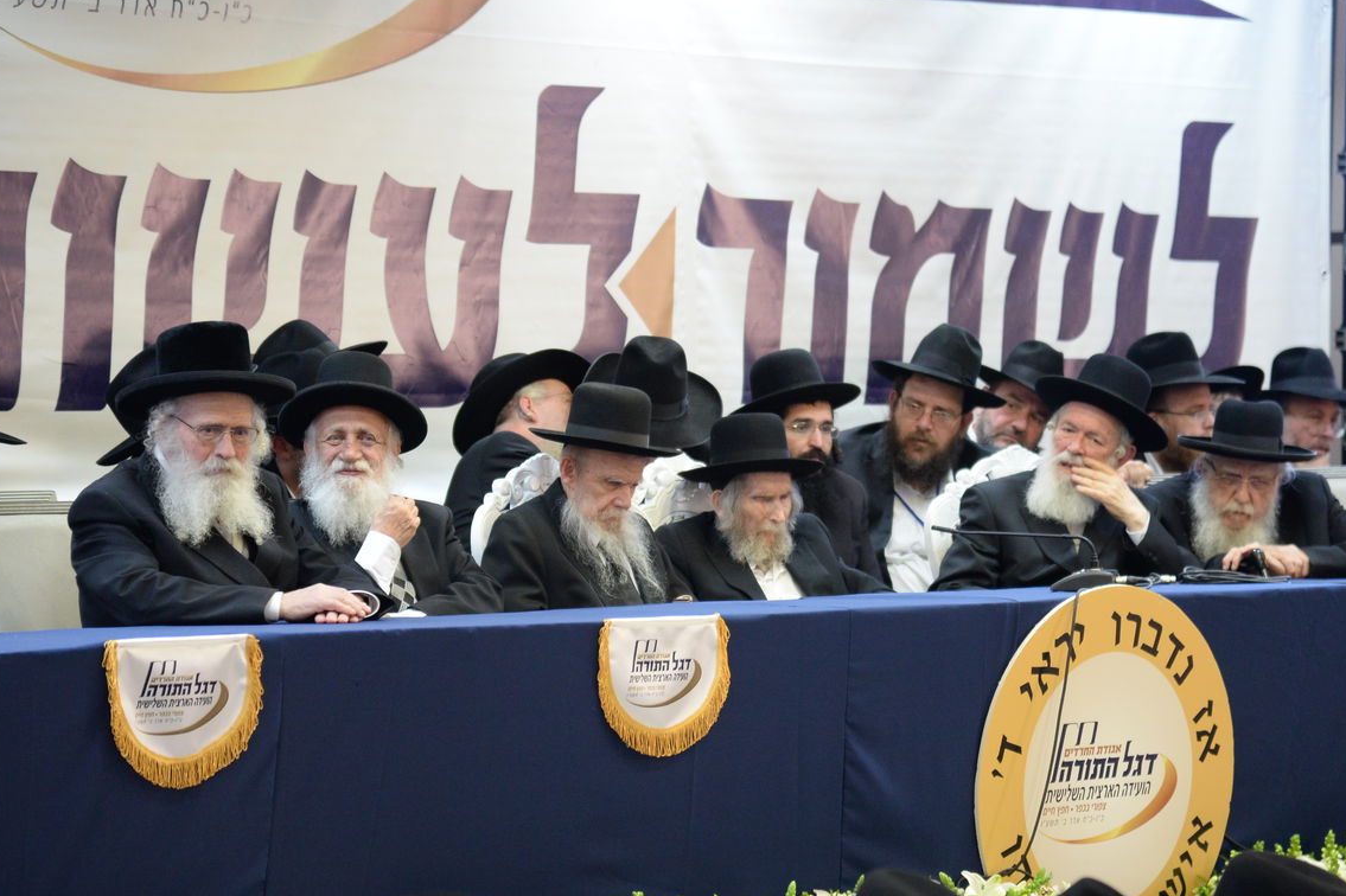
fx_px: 5532
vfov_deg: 9.3
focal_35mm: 148
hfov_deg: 13.9
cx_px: 698
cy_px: 472
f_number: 4
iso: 2500
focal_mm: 120
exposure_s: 1/60
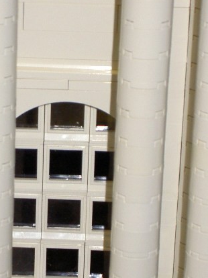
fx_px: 1660
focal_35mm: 207
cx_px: 34
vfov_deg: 9.6
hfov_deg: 7.2
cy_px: 145
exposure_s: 1/100
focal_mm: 16.8
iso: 200
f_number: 4.9
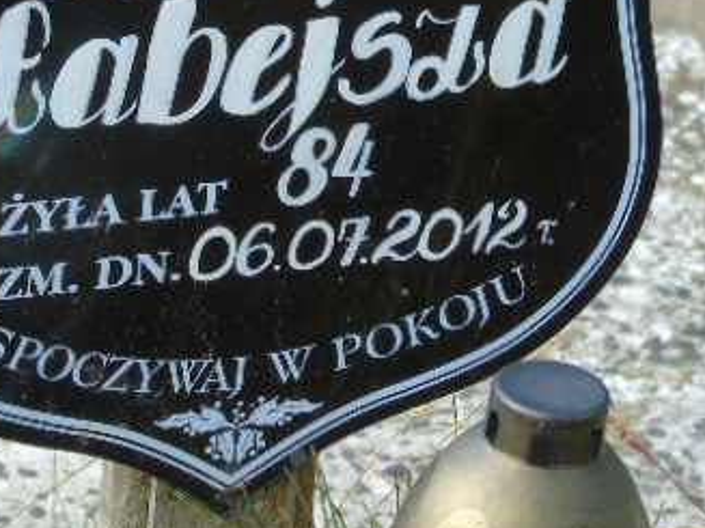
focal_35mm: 415
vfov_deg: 3.6
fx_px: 8449
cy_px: 39
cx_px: 278
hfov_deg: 4.8
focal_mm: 38
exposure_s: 1/125
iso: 100
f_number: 4.7
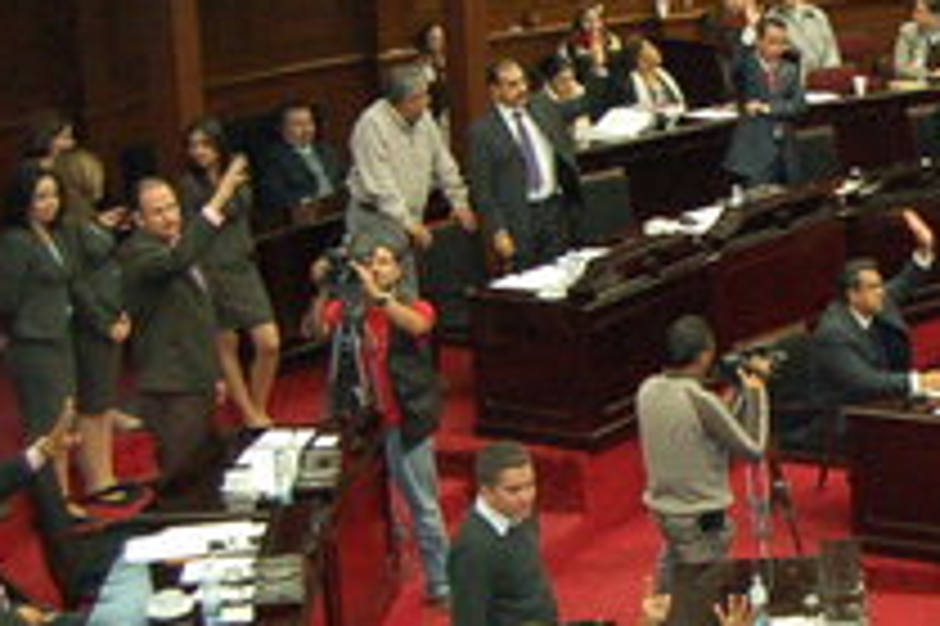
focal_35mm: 106
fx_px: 2753
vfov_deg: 12.9
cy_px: 401
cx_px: 1205
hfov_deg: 18.1
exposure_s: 1/25
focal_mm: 23
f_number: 4
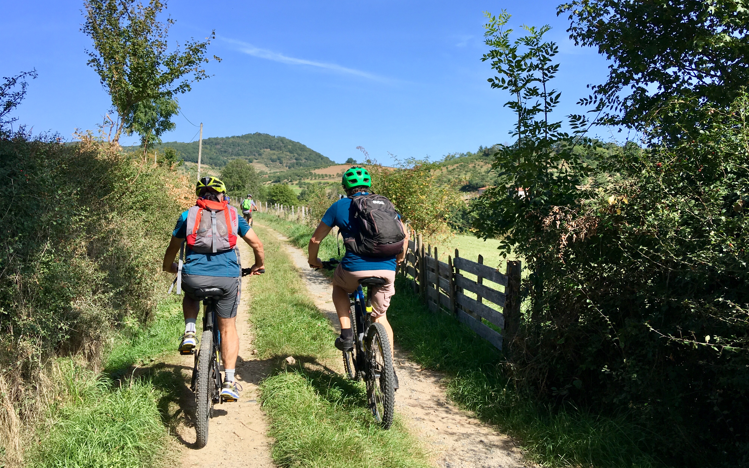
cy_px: 194
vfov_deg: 40.5
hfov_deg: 61.2
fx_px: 633
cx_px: 374
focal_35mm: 31
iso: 25
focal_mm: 4.15
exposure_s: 1/1099
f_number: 2.2
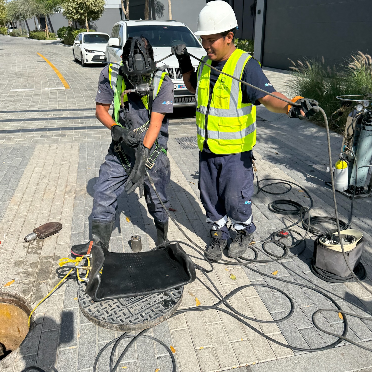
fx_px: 353
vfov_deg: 55.6
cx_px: 186
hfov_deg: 55.6
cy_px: 179
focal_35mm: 29
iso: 80
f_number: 1.78
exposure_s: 1/5814
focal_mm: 6.76
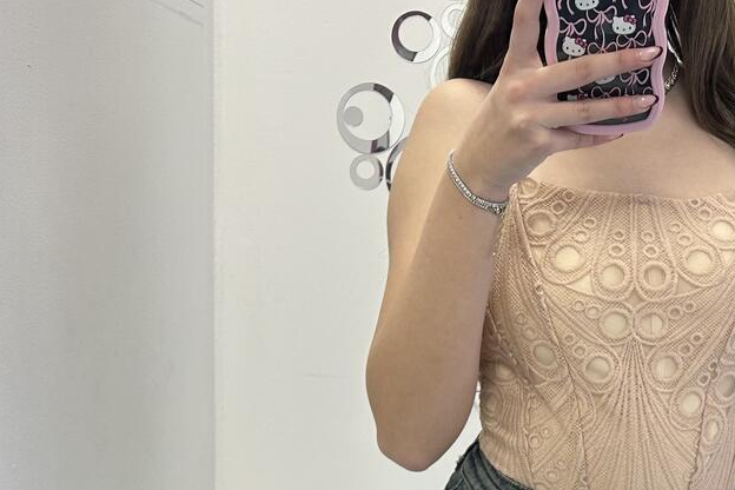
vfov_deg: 20.3
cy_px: 486
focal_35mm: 65
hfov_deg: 30.3
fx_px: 1327
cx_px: 579
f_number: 1.5
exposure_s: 1/100
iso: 64
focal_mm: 5.7
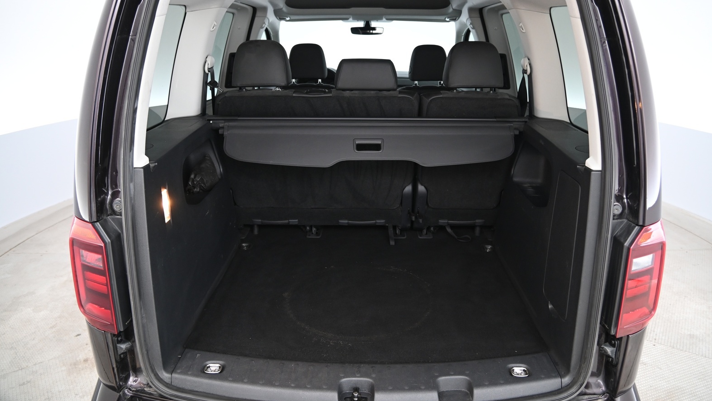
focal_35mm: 26
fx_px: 491
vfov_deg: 44.1
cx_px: 360
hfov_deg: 71.9
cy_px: 158
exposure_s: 1/25
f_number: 4
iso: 2000
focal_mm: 24
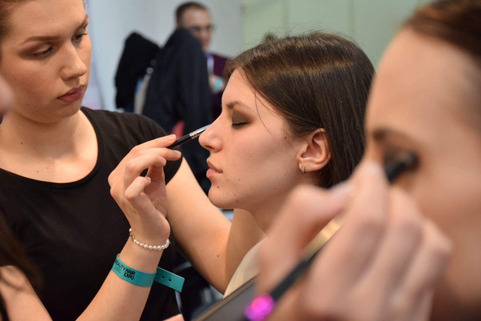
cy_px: 160
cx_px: 240
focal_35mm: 90
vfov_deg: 15.2
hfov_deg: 22.6
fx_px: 1202
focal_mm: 60
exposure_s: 1/125
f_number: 5.6
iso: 1250
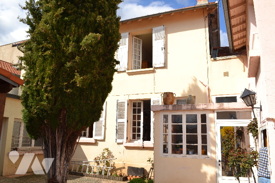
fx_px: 206
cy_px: 92
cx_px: 138
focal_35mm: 27
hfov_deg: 67.4
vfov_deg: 47.9
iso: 100
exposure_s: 1/200
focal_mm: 18
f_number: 9
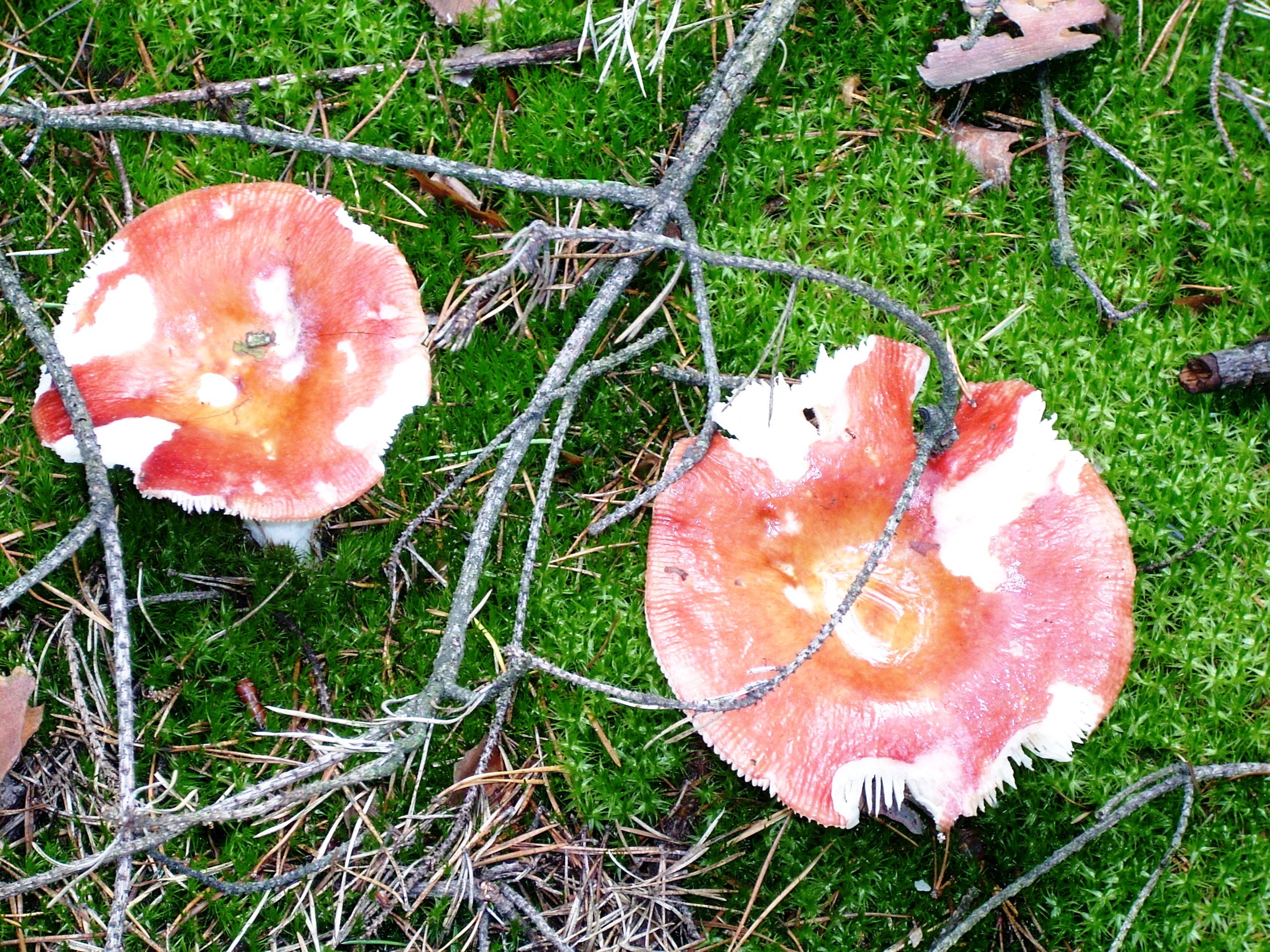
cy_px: 476
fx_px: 4146
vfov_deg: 13.1
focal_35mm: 113
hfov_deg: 17.4
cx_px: 635
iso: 64
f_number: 5.2
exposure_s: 1/30
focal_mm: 18.6
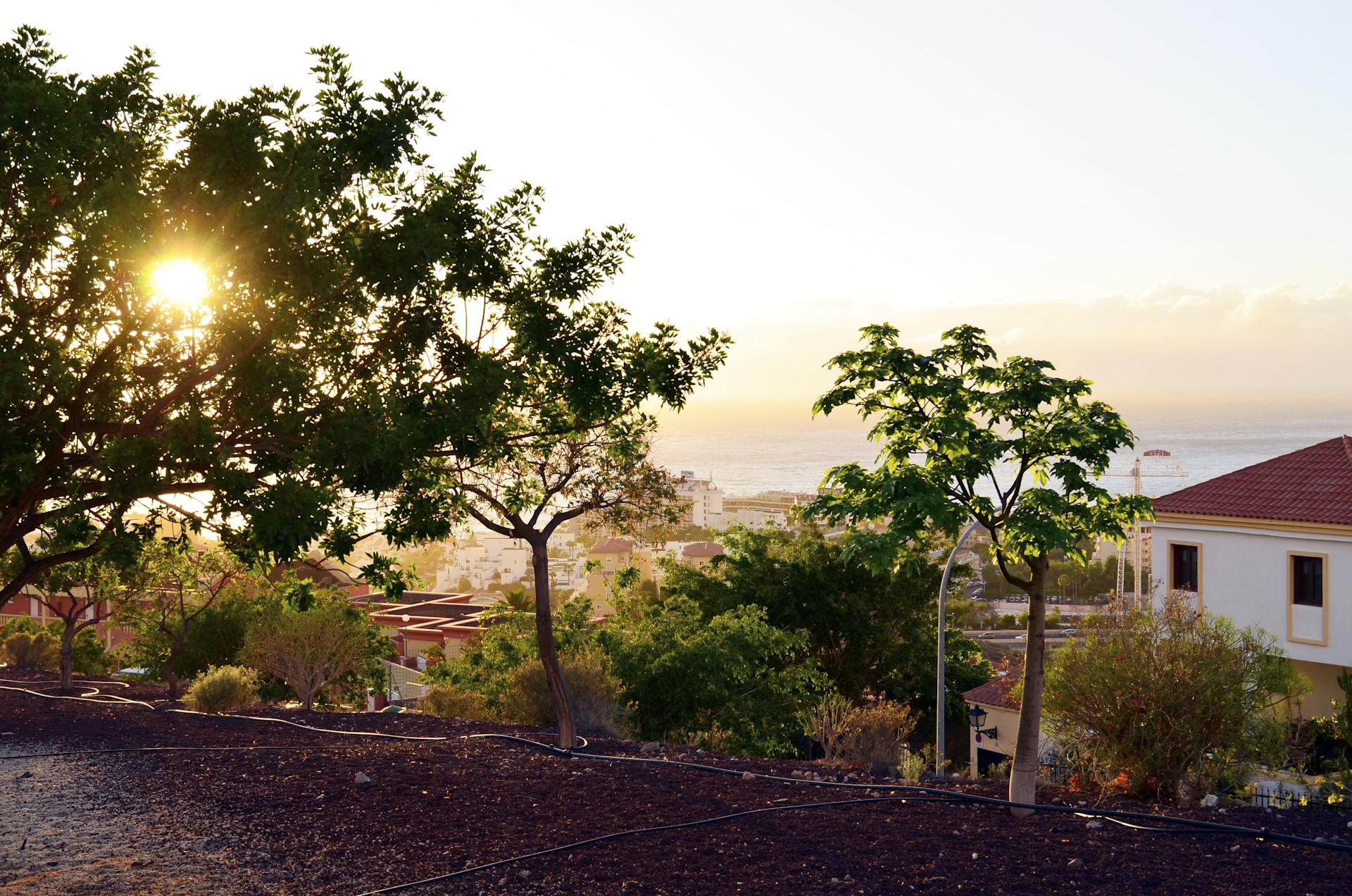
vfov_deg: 28.8
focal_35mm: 46
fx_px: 1743
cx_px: 676
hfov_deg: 42.4
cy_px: 448
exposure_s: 1/125
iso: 100
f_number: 5.6
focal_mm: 31
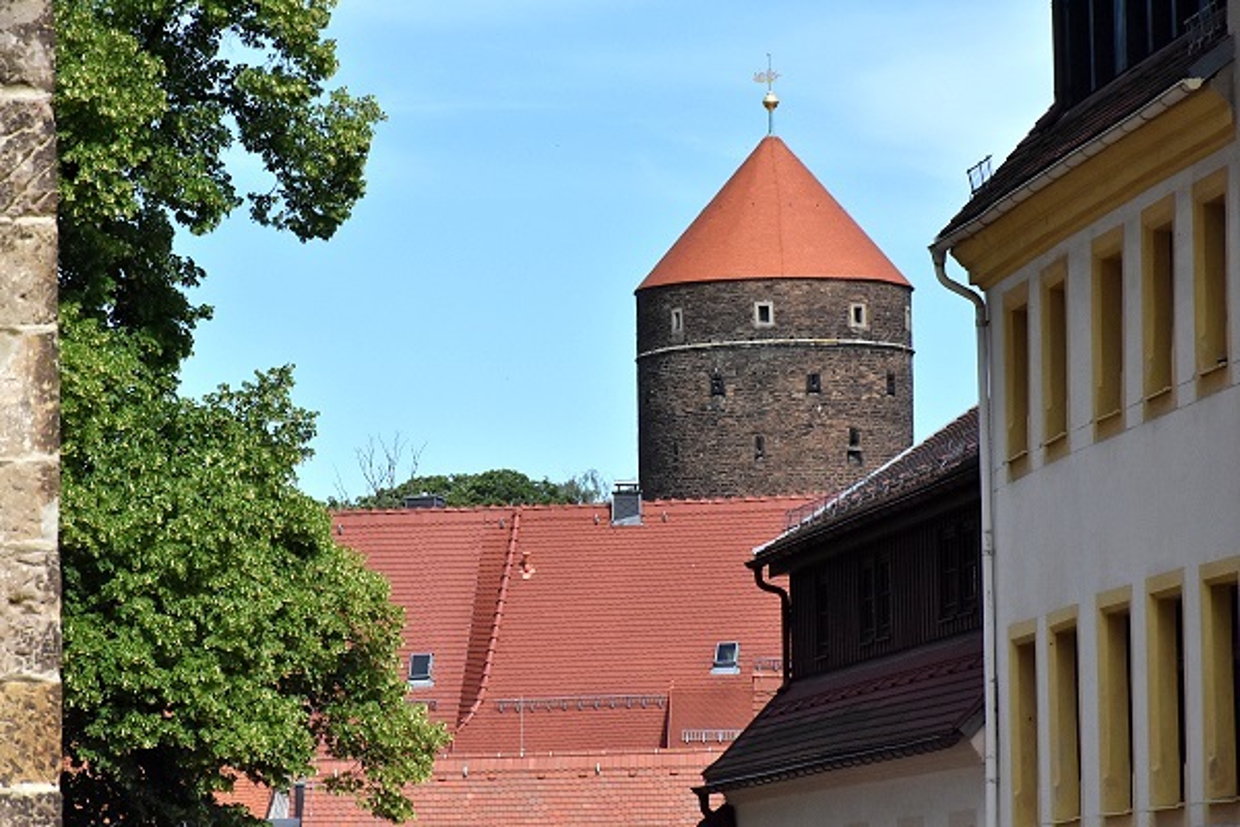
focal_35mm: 174
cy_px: 414
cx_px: 620
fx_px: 5993
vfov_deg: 7.9
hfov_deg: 11.8
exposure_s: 1/8000
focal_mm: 116
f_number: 9
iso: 1400
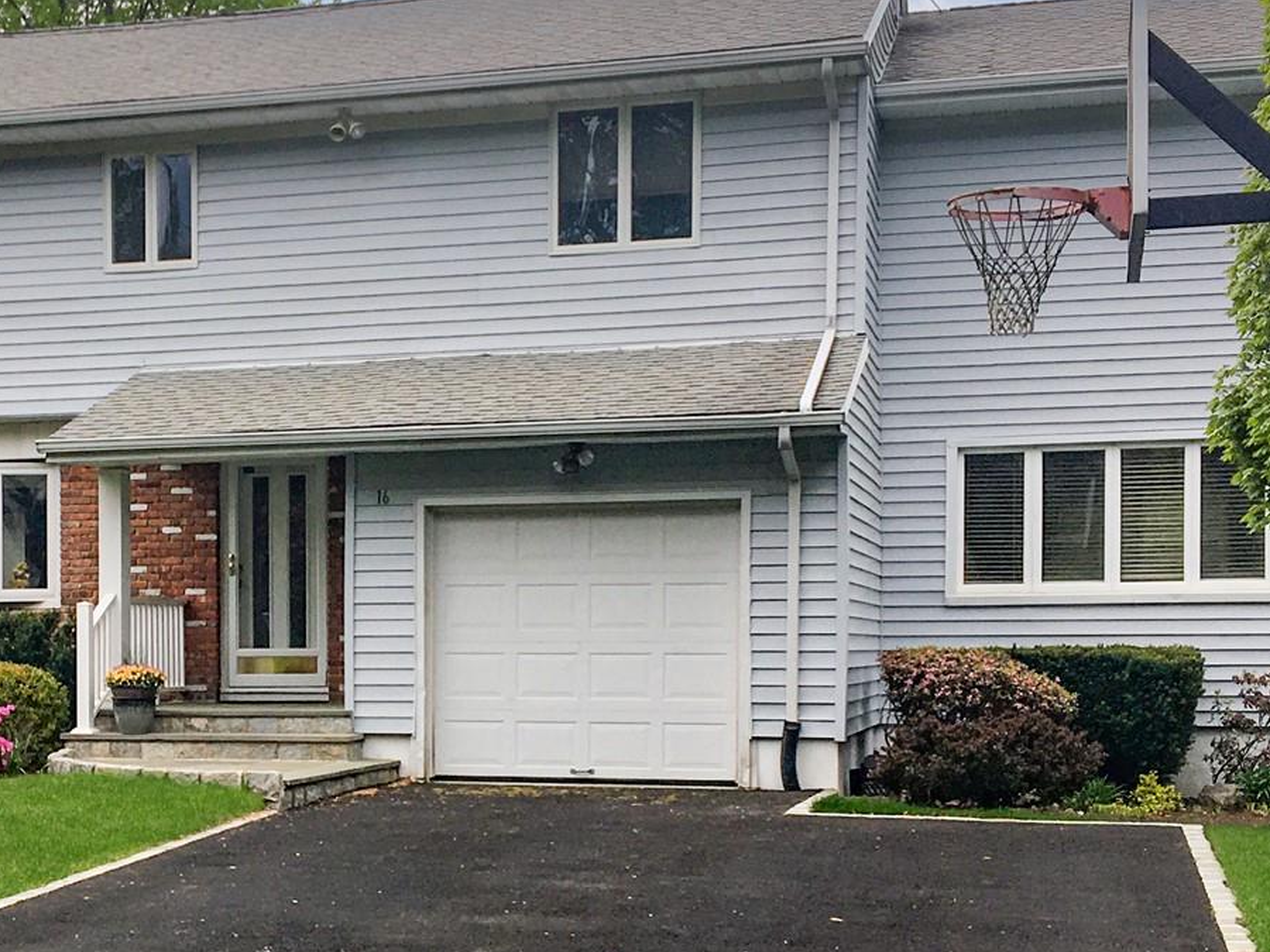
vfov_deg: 22.1
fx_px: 2421
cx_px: 286
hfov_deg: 28.9
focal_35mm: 66
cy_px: 695
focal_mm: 4.15
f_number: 2.2
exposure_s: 1/466
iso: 25
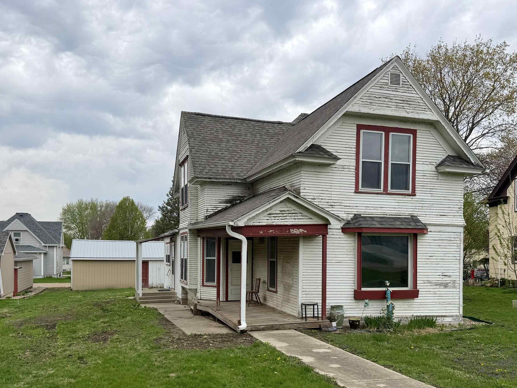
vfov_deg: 43.7
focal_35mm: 32
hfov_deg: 56.8
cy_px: 250
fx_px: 478
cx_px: 261
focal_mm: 6.76
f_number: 1.78
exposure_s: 1/2801
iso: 80
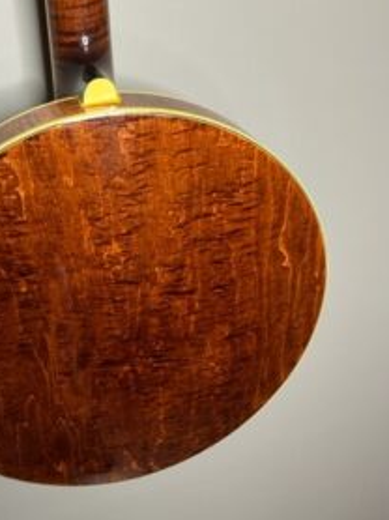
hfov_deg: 35.3
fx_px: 600
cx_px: 108
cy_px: 173
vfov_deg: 46.1
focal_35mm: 40
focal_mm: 5.1
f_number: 1.6
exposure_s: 1/60
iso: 125
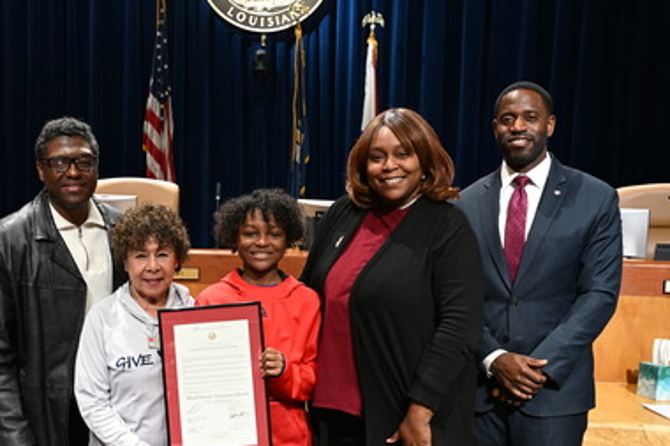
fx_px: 949
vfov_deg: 26.2
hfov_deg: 38.6
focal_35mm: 51
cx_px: 236
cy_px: 317
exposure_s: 1/40
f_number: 4
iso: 1000
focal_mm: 34
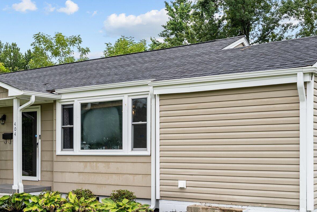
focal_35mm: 51
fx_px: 448
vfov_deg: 26.4
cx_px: 117
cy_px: 142
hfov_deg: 38.7
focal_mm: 29.5
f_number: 7.1
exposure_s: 1/60
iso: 64
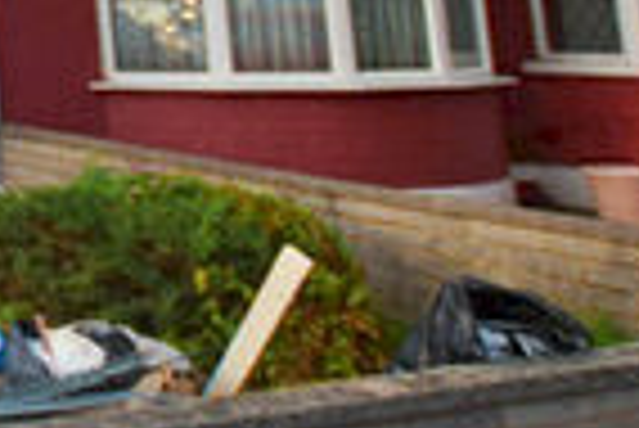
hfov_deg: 18.3
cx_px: -634
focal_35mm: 74
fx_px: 1315
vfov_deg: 16.8
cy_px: -214
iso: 200
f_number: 3.5
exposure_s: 1/640
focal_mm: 10
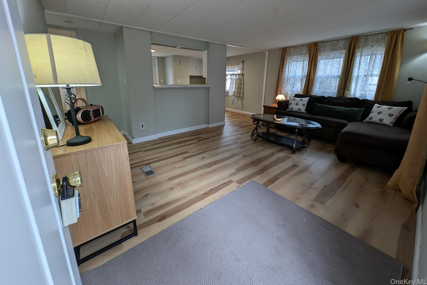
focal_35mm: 13
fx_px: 154
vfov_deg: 84.8
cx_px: 213
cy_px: 120
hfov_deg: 108.3
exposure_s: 1/40
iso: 37
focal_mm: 2.23
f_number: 1.95
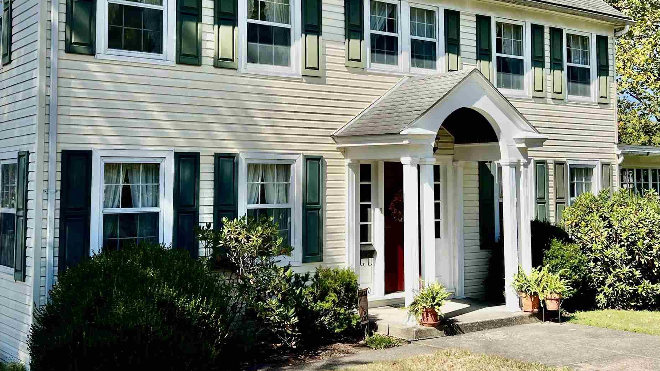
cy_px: 119
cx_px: 368
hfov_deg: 43.7
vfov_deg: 25.3
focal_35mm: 47
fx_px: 822
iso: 50
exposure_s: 1/2841
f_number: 1.5
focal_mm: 5.7
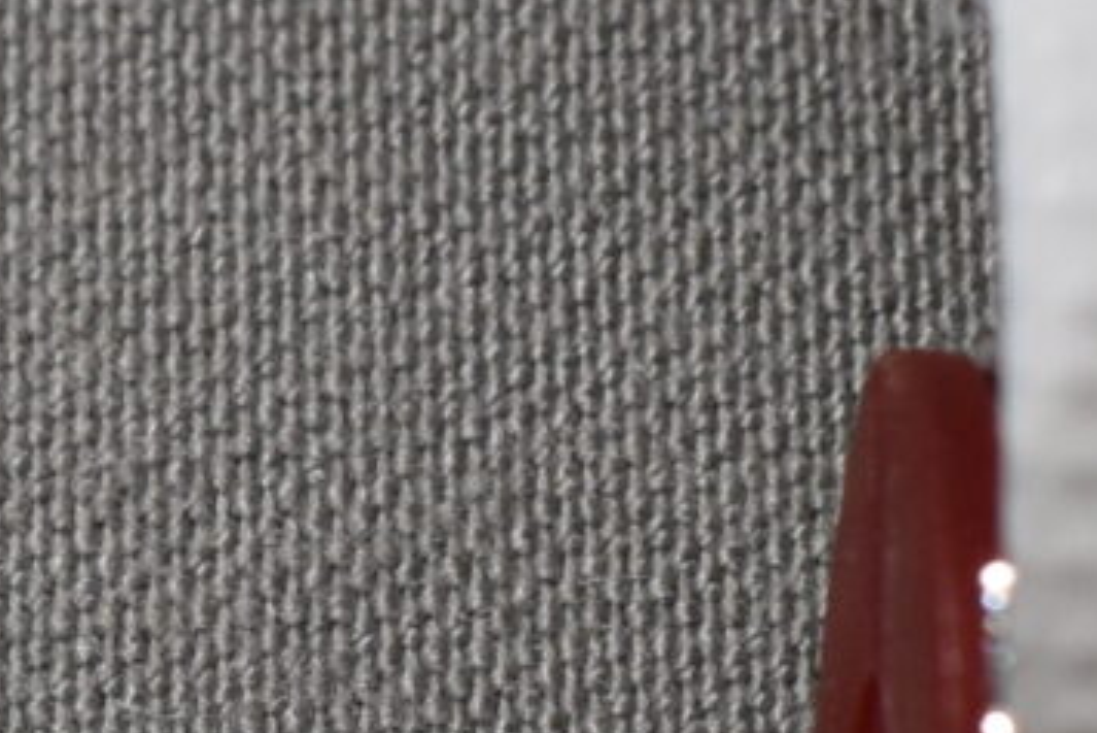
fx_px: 7578
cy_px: 892
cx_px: -96
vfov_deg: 5.5
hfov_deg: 8.2
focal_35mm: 249
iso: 400
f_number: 8
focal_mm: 23
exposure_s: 1/60
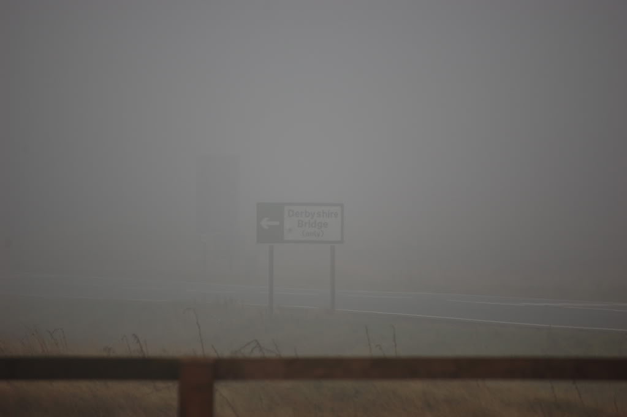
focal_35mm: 300
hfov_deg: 6.9
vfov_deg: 4.6
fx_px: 5220
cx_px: 314
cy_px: 208
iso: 200
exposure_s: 1/160
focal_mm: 200
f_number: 5.6
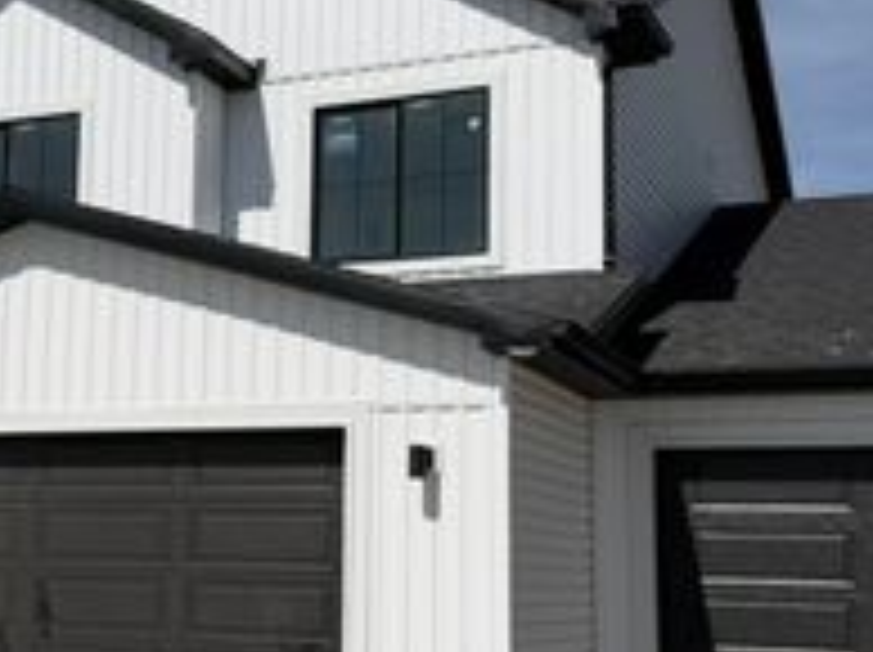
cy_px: 335
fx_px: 1562
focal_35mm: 62
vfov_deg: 23.6
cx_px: 216
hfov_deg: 30.7
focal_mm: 6.76
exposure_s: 1/14286
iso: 80
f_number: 1.78
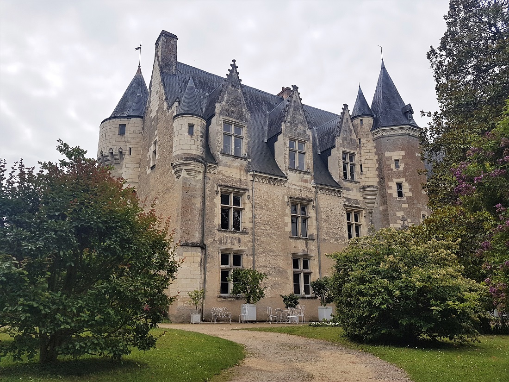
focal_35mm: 26
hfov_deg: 67.3
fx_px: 382
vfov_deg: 53.1
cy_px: 191
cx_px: 254
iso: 40
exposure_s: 1/3816
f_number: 1.7
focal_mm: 4.2
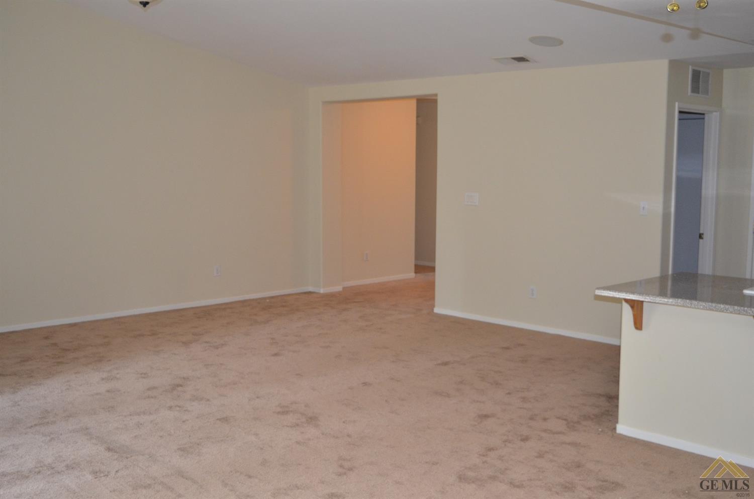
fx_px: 846
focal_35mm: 40
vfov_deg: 32.8
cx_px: 377
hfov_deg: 48.0
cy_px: 250
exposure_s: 1/60
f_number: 4
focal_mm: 27
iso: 800
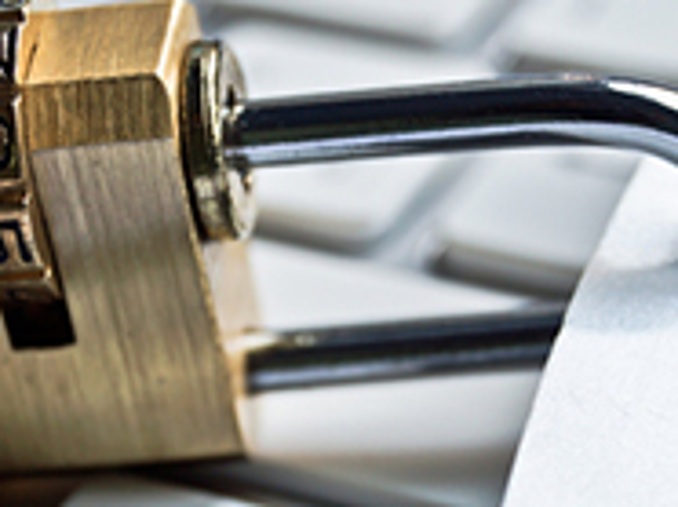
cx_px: 437
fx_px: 3759
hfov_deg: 10.3
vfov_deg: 7.7
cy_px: 354
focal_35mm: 192
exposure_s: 1/6
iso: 100
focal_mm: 55
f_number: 7.1
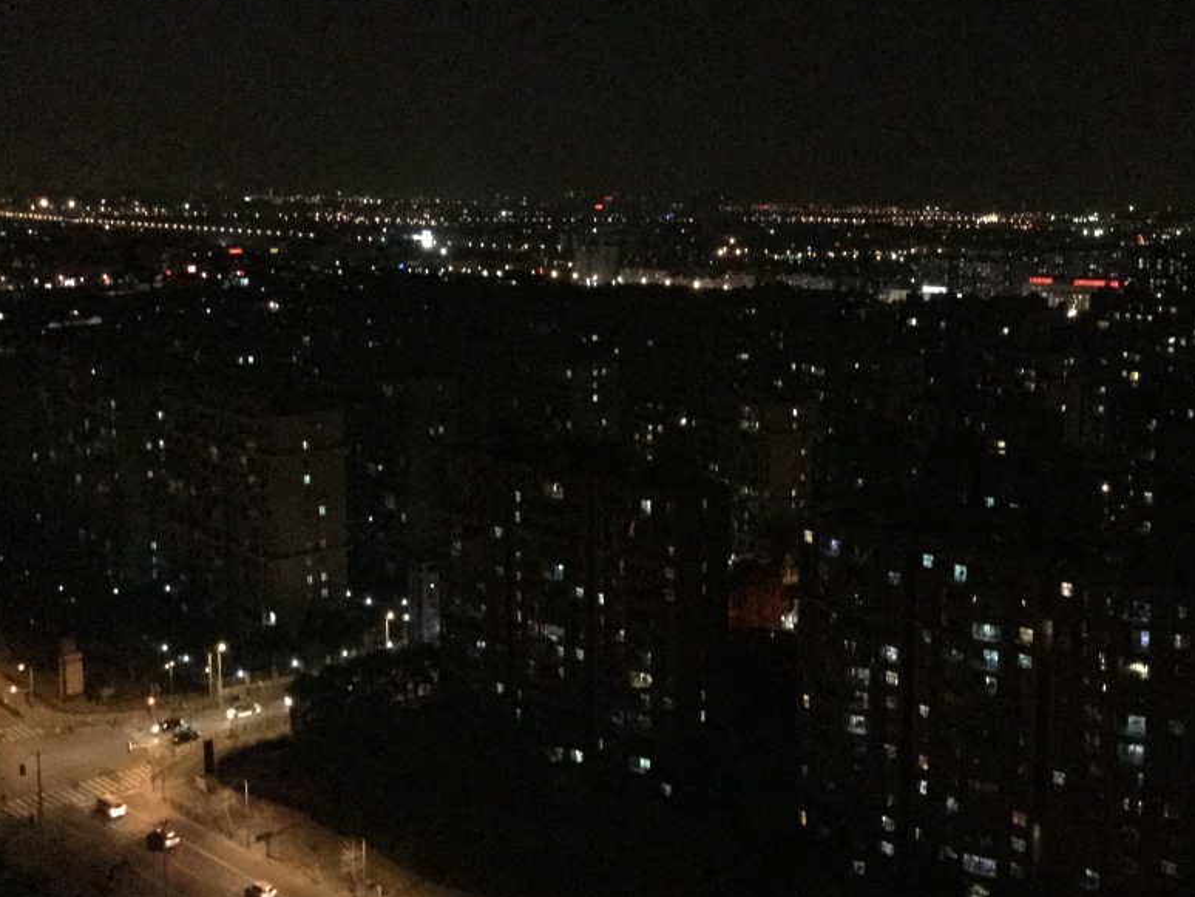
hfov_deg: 45.3
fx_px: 1416
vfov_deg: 35.1
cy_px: 409
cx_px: 758
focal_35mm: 41
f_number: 2.4
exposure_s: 1/15
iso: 800
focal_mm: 3.3
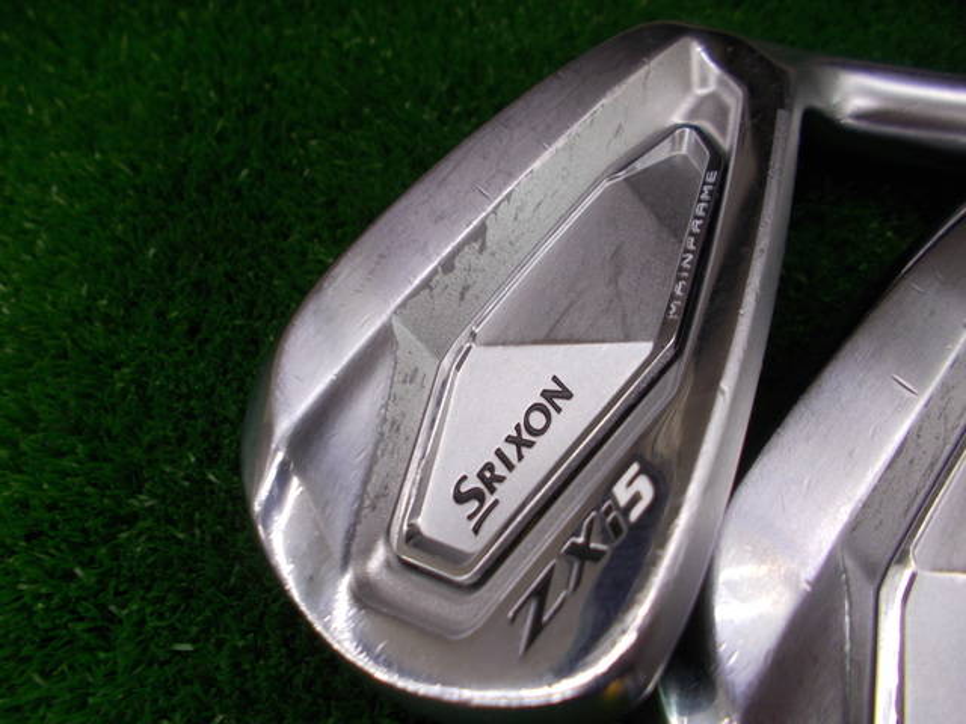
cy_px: 362
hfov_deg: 67.3
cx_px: 483
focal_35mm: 26
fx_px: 726
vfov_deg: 53.1
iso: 100
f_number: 3.2
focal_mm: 4.6
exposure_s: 1/25
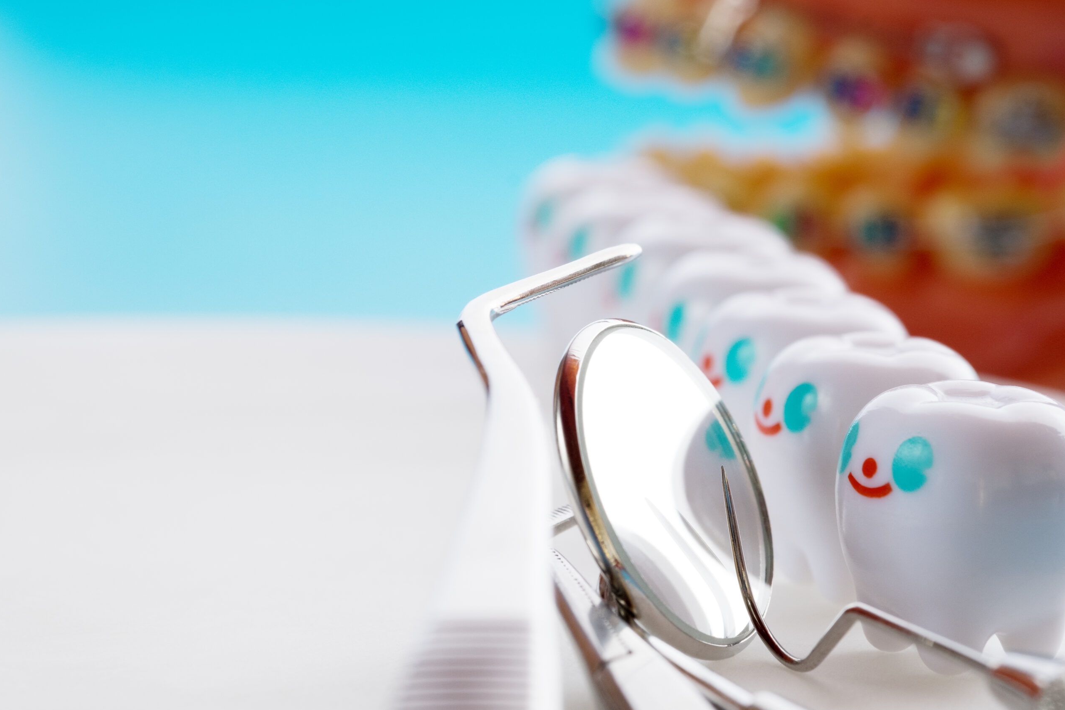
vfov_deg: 15.0
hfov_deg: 22.4
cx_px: 537
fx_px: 2692
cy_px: 358
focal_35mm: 91
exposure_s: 1/2
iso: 800
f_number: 10
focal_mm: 60
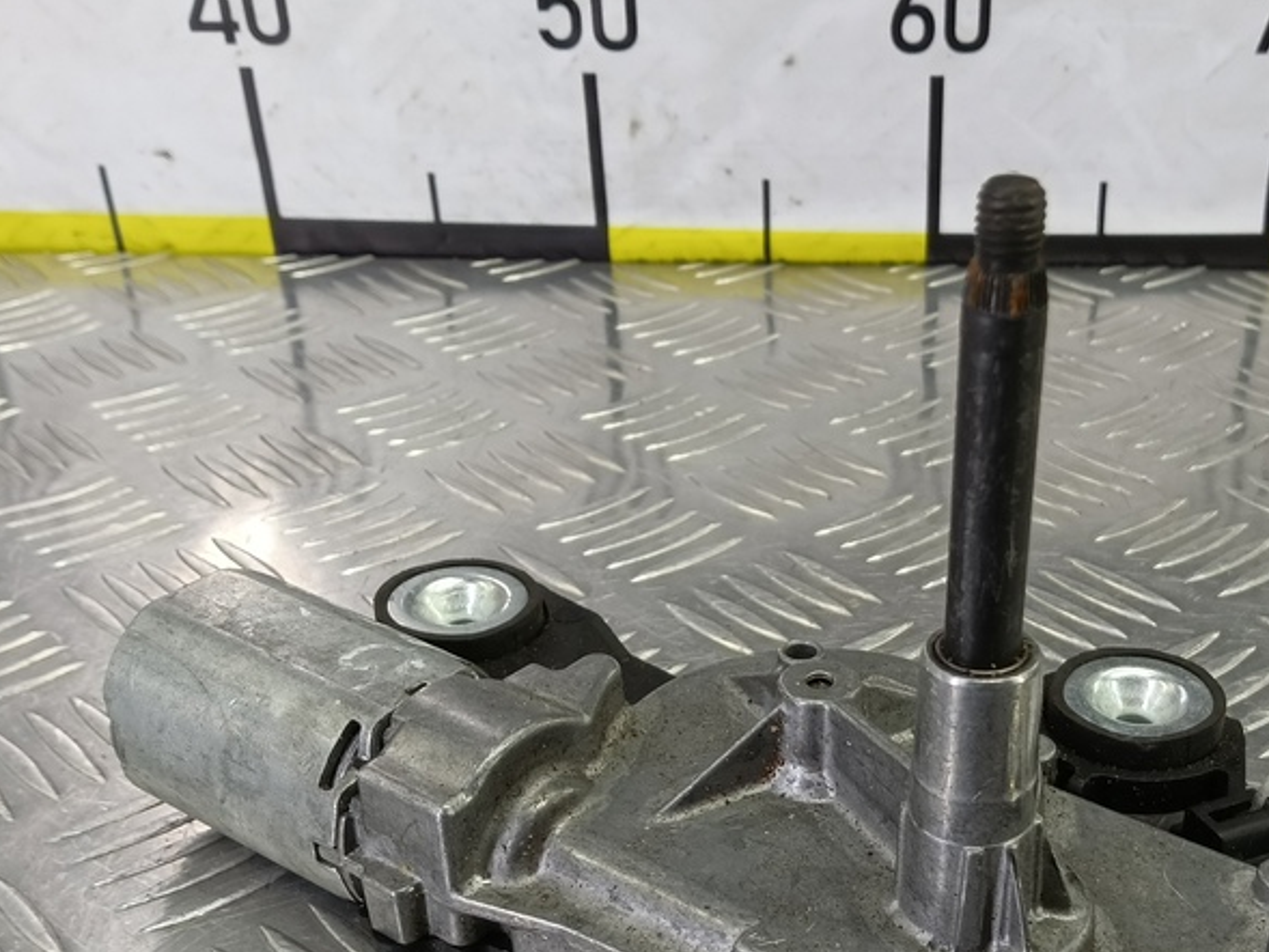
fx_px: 1467
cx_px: 847
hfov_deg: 46.1
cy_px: 732
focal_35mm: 40
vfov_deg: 35.1
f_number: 1.6
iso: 136
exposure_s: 1/50
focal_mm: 4.11
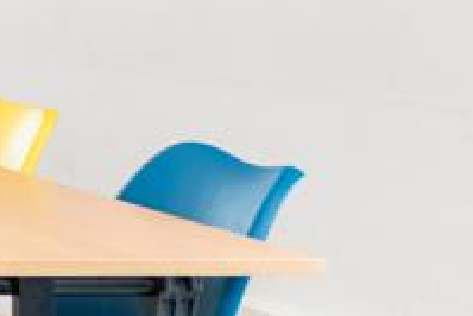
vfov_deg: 13.1
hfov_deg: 12.5
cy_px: -17
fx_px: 1354
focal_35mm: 103
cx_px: -815
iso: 400
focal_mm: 16
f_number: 8
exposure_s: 1/125
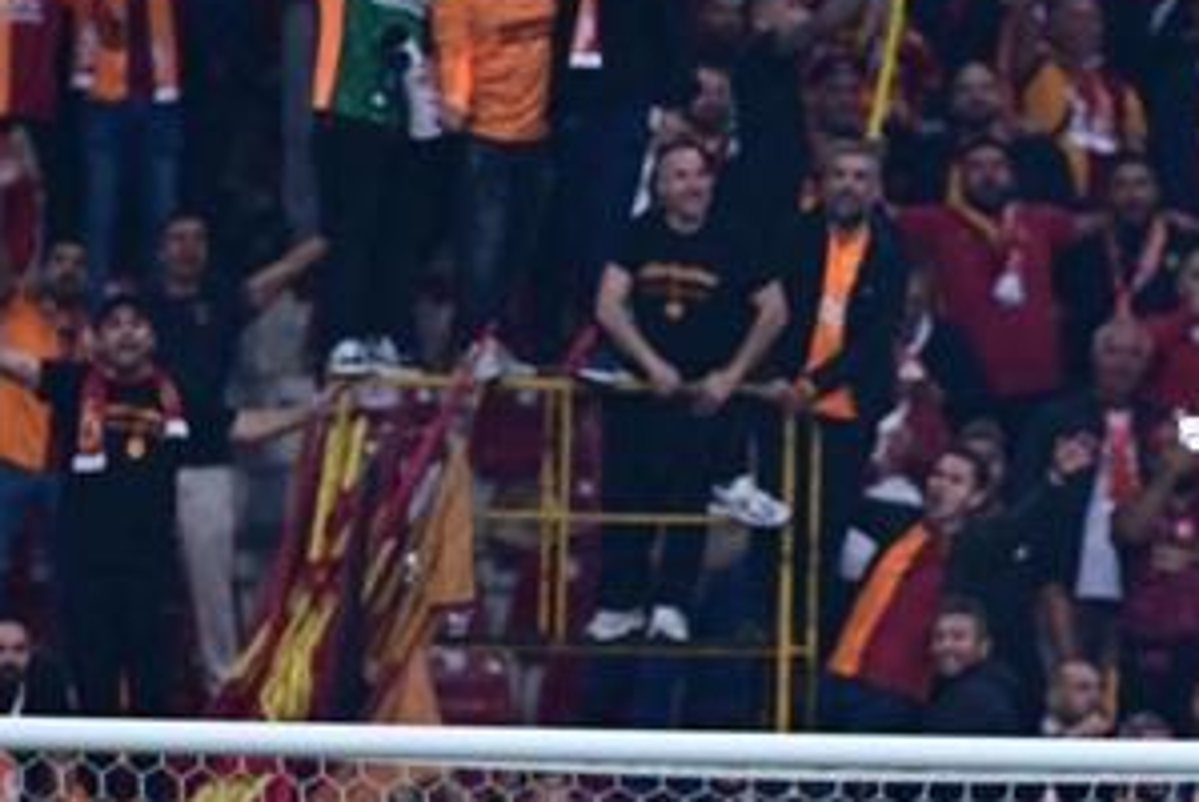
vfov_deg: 1.2
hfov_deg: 1.9
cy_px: 732
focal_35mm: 1112
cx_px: 1243
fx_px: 37071
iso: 2500
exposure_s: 1/2000
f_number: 3.5
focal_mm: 400
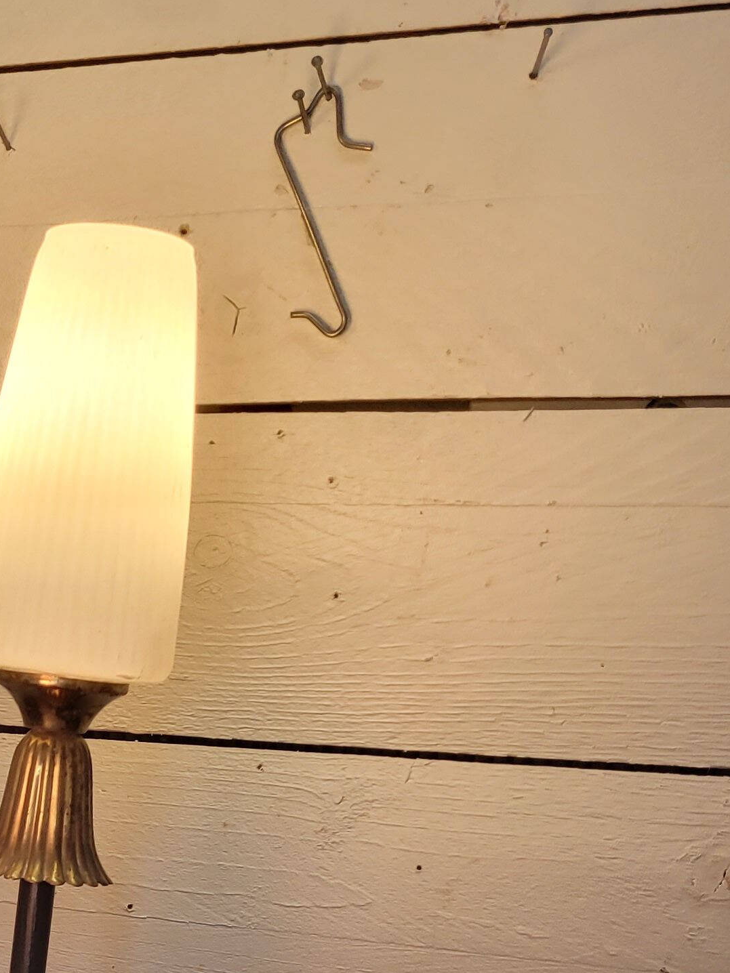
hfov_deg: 19.1
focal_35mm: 73
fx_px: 2053
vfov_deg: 25.0
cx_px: -139
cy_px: 1050
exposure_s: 1/100
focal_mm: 5.4
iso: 80
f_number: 1.8
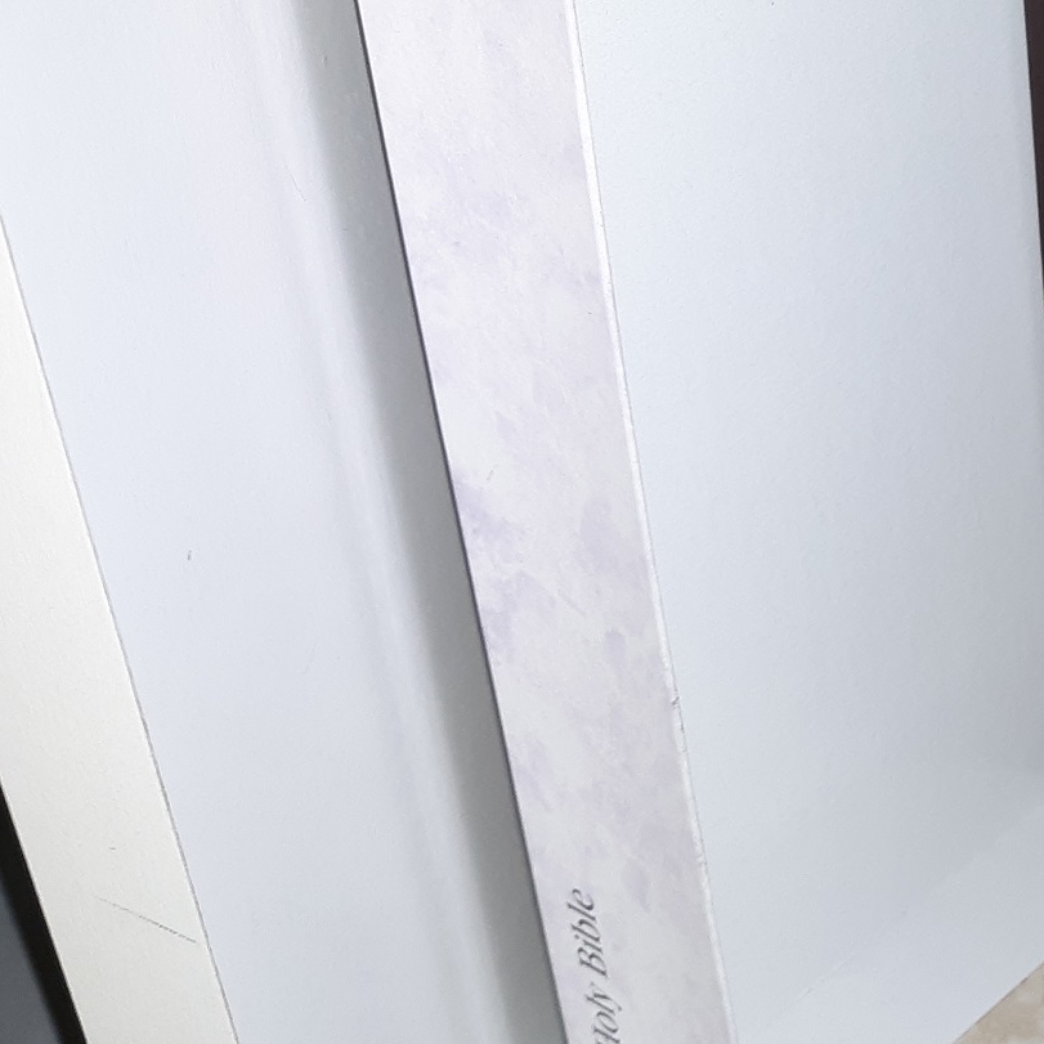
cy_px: 395
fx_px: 2150
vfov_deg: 27.2
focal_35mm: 63
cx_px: 1282
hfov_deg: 24.5
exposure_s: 1/60
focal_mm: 3.7
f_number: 1.7
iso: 40
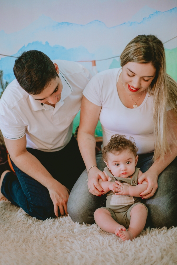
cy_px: 132
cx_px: 88
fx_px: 368
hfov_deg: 27.0
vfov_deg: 39.6
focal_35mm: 50
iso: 640
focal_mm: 50
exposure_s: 1/200
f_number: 2.2
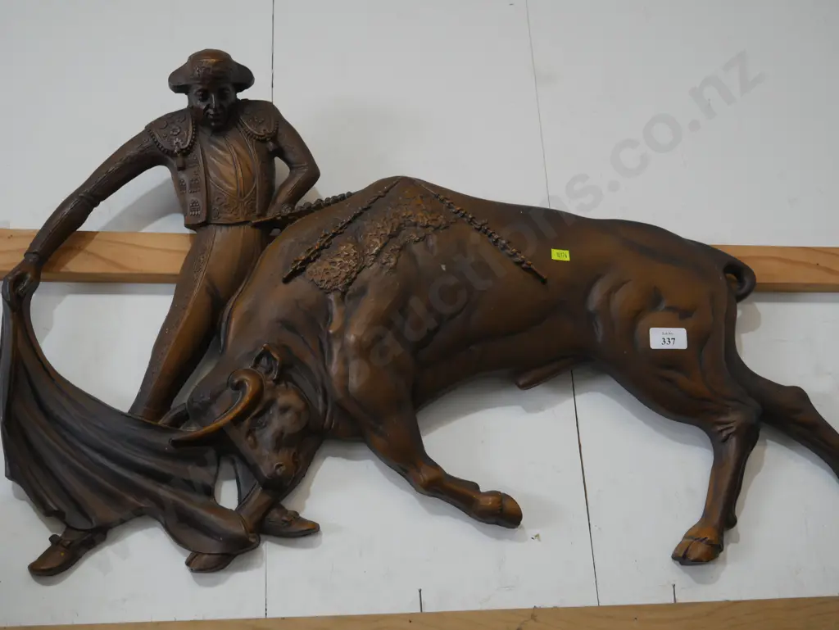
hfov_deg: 44.8
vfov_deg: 34.4
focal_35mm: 42
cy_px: 315
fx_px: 1018
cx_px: 420
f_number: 4.6
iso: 640
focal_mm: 21
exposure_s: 1/60
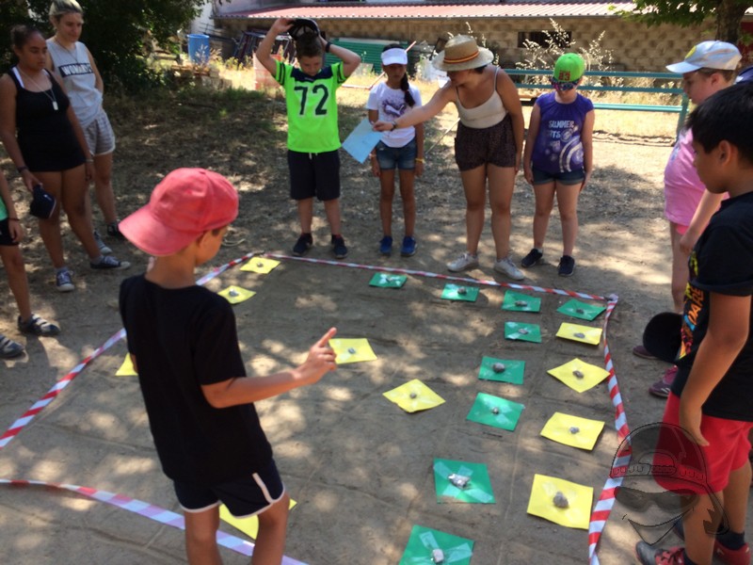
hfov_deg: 61.7
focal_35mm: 29
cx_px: 376
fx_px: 631
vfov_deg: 48.2
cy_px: 282
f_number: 2.2
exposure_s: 1/540
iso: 32
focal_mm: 4.15
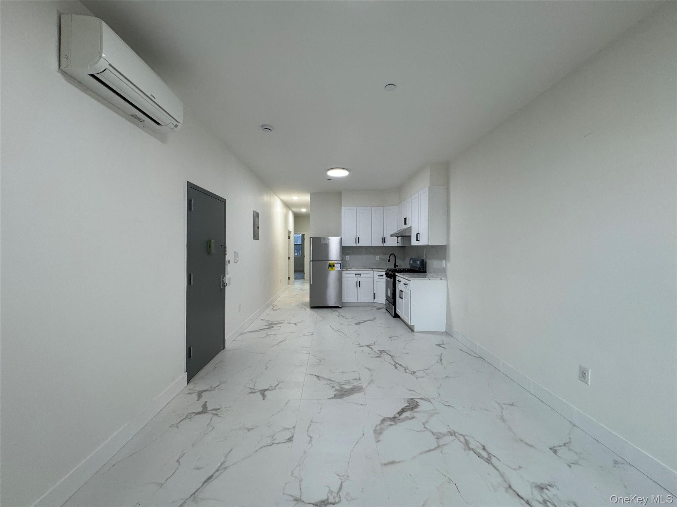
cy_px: 254
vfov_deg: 85.7
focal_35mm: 14
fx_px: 274
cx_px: 338
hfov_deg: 102.1
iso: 200
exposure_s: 1/120
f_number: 2.2
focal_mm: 2.22
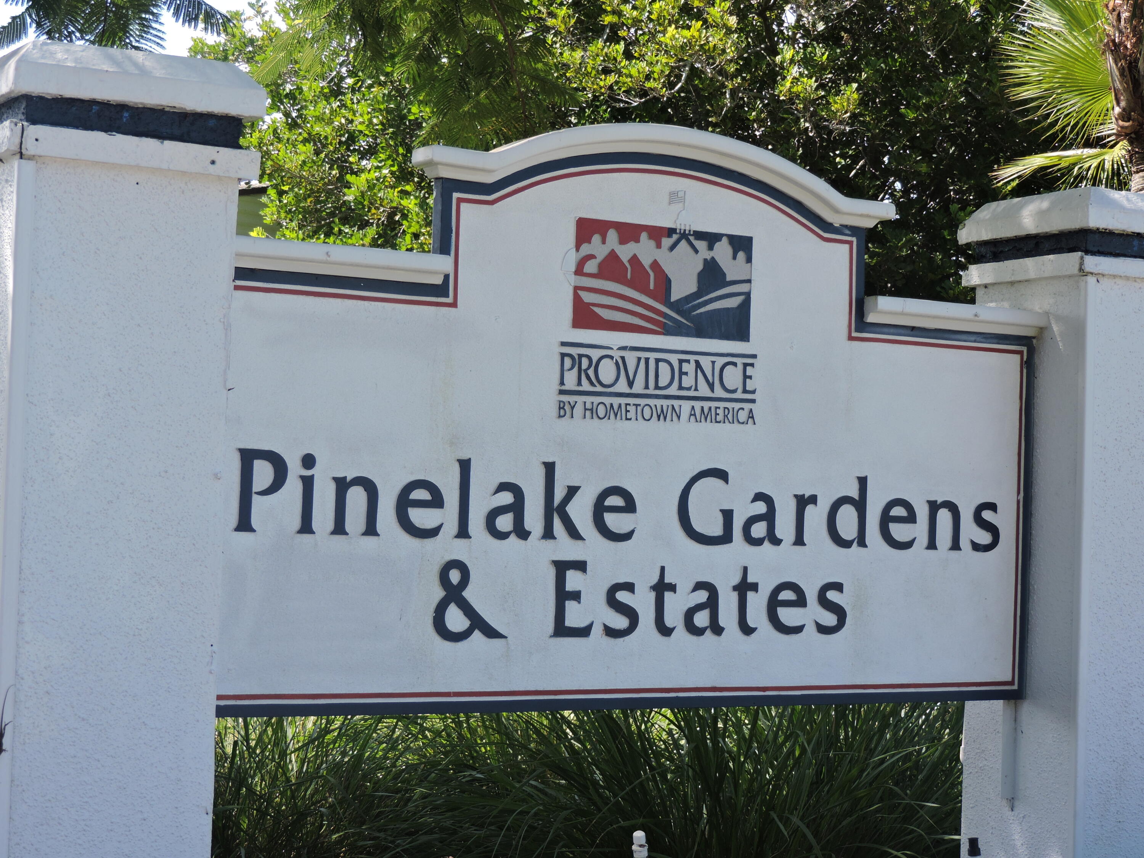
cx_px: 572
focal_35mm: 70
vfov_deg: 21.0
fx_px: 2313
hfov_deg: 27.8
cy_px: 429
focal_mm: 12.5
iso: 100
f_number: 3.9
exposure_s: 1/250
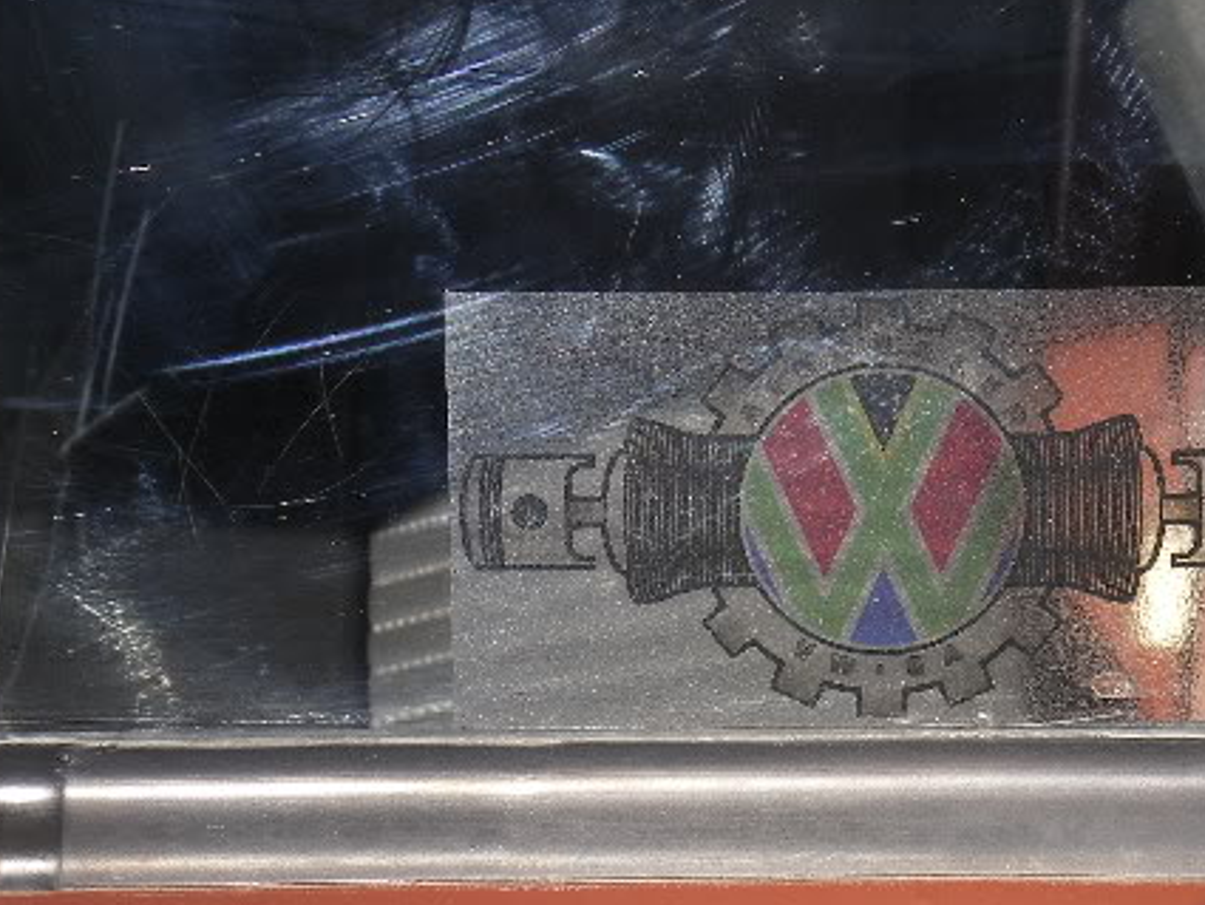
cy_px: 596
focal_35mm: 149
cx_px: 774
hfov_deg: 13.2
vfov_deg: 10.0
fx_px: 5188
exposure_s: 1/100
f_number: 5.5
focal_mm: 16.3
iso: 64
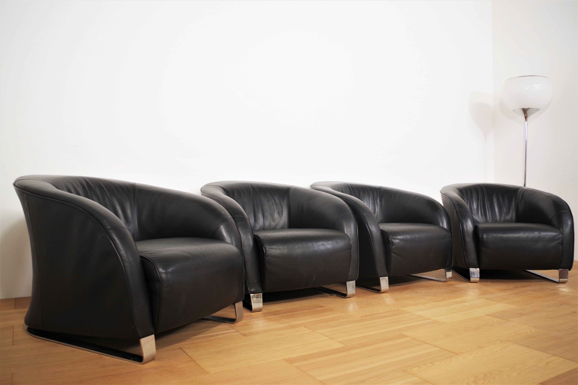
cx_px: 289
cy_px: 192
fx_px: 482
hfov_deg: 61.9
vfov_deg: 43.6
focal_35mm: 30
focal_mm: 20
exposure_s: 1/60
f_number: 4
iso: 400
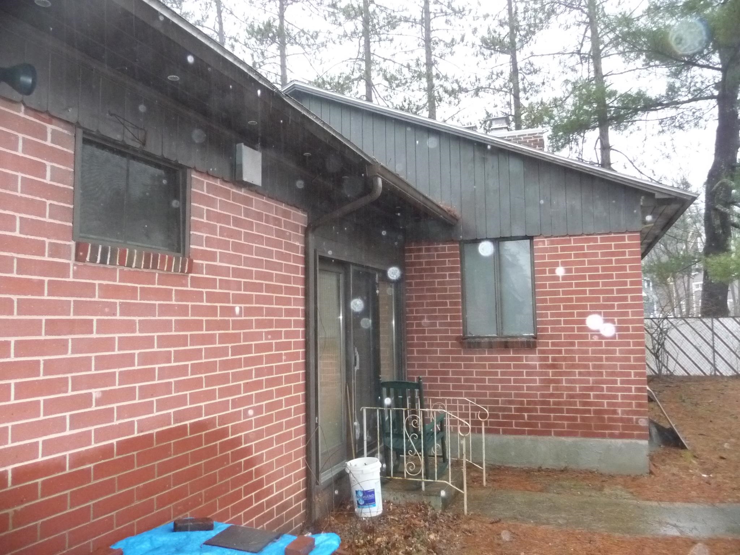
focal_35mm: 28
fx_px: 599
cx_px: 370
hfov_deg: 63.4
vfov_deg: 49.7
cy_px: 278
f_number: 3.3
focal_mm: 4.7
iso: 640
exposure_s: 1/30
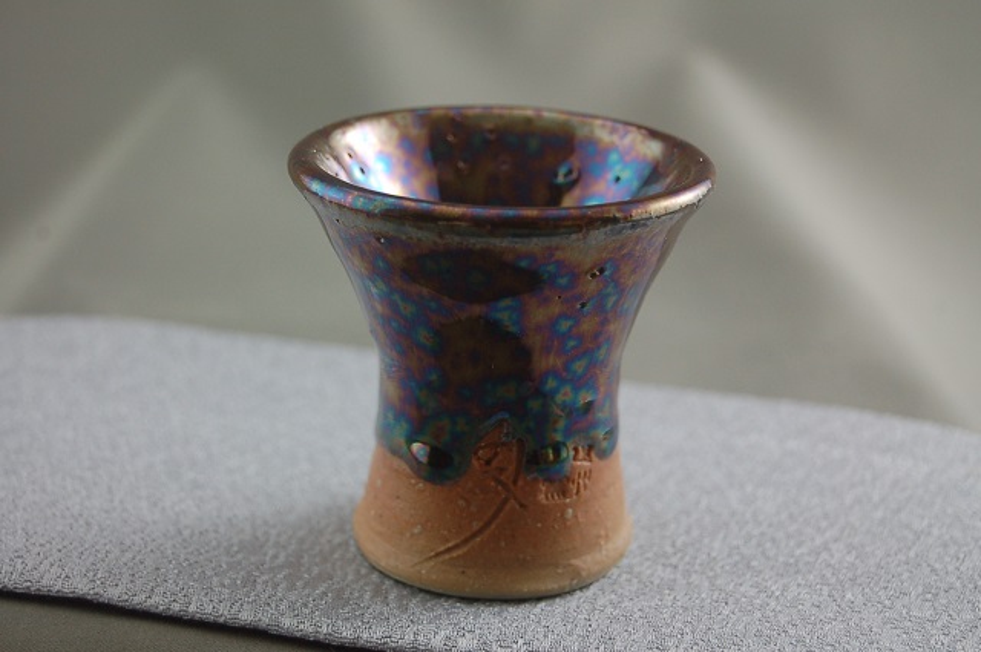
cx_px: 490
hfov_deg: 24.6
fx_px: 2245
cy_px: 326
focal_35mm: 82
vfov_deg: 16.5
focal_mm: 55
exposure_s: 1/30
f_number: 5.6
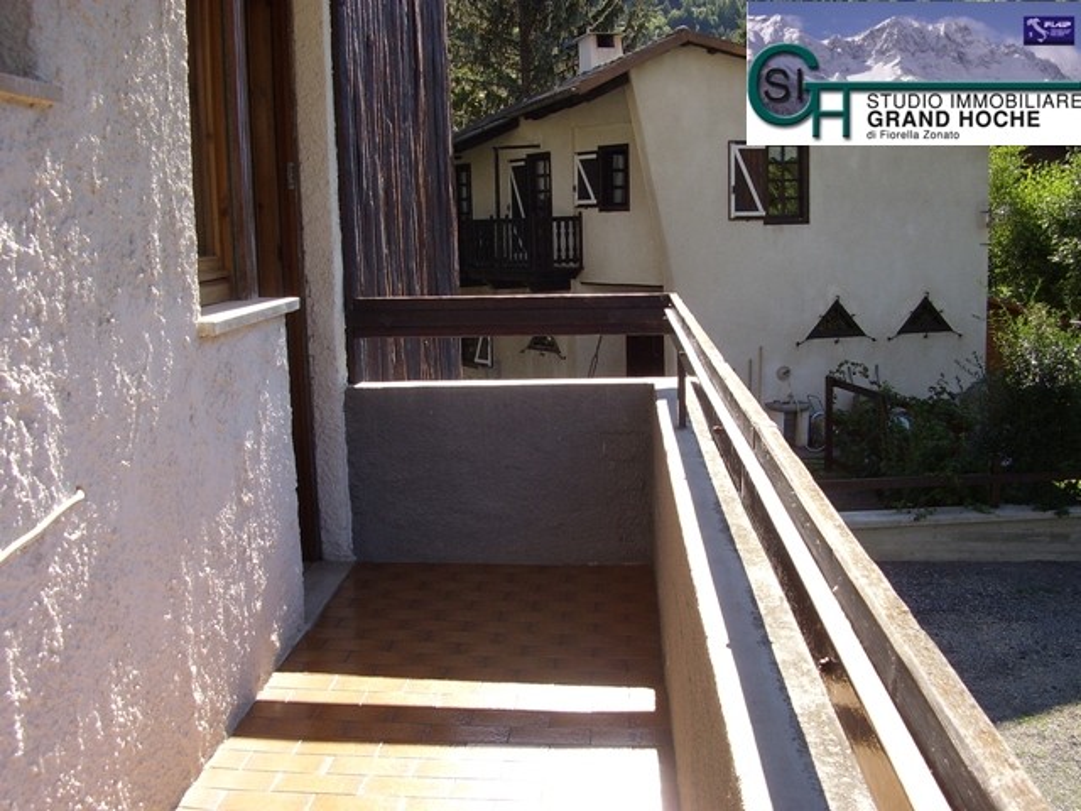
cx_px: 540
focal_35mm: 30
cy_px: 406
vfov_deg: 46.8
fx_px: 937
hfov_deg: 60.0
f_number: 4.1
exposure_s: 1/210
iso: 71
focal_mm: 5.8
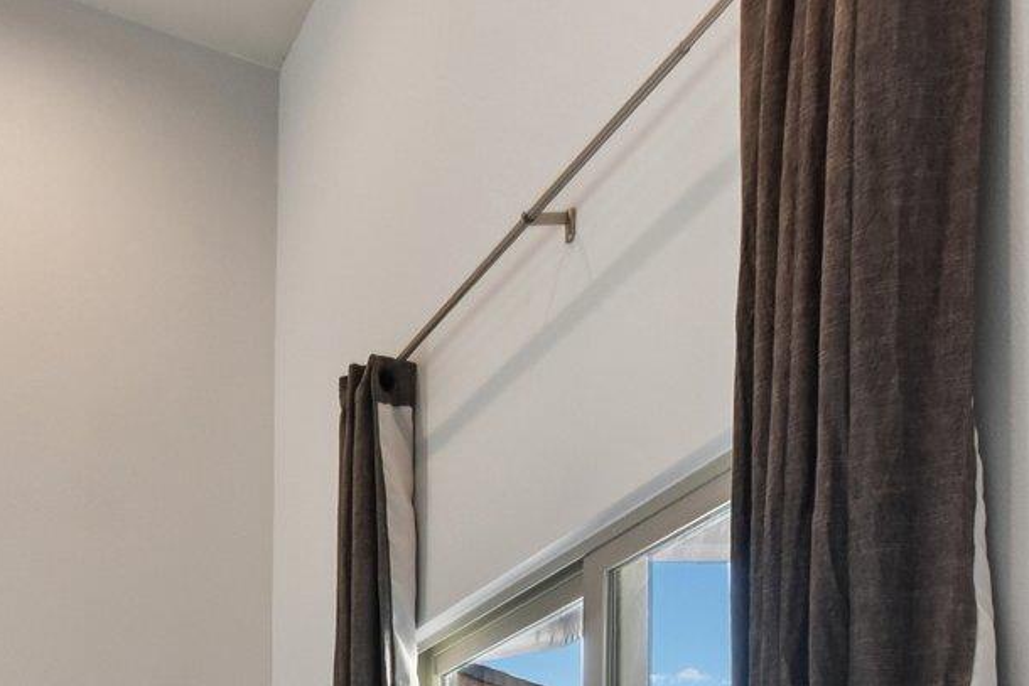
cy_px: 1068
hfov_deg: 34.0
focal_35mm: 47
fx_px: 1344
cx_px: -199
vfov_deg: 22.6
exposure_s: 1/20
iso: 400
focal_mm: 14
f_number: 8
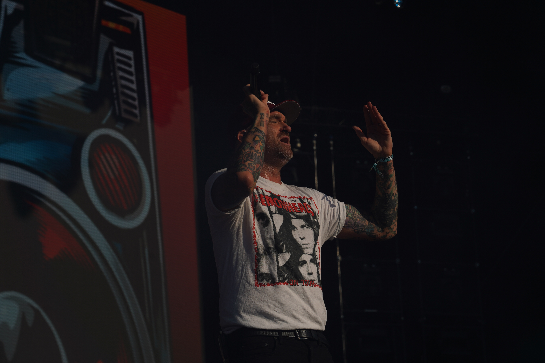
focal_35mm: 105
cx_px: 272
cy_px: 182
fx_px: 1589
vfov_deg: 13.0
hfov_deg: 19.5
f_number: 8
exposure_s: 1/1000
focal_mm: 105
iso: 100
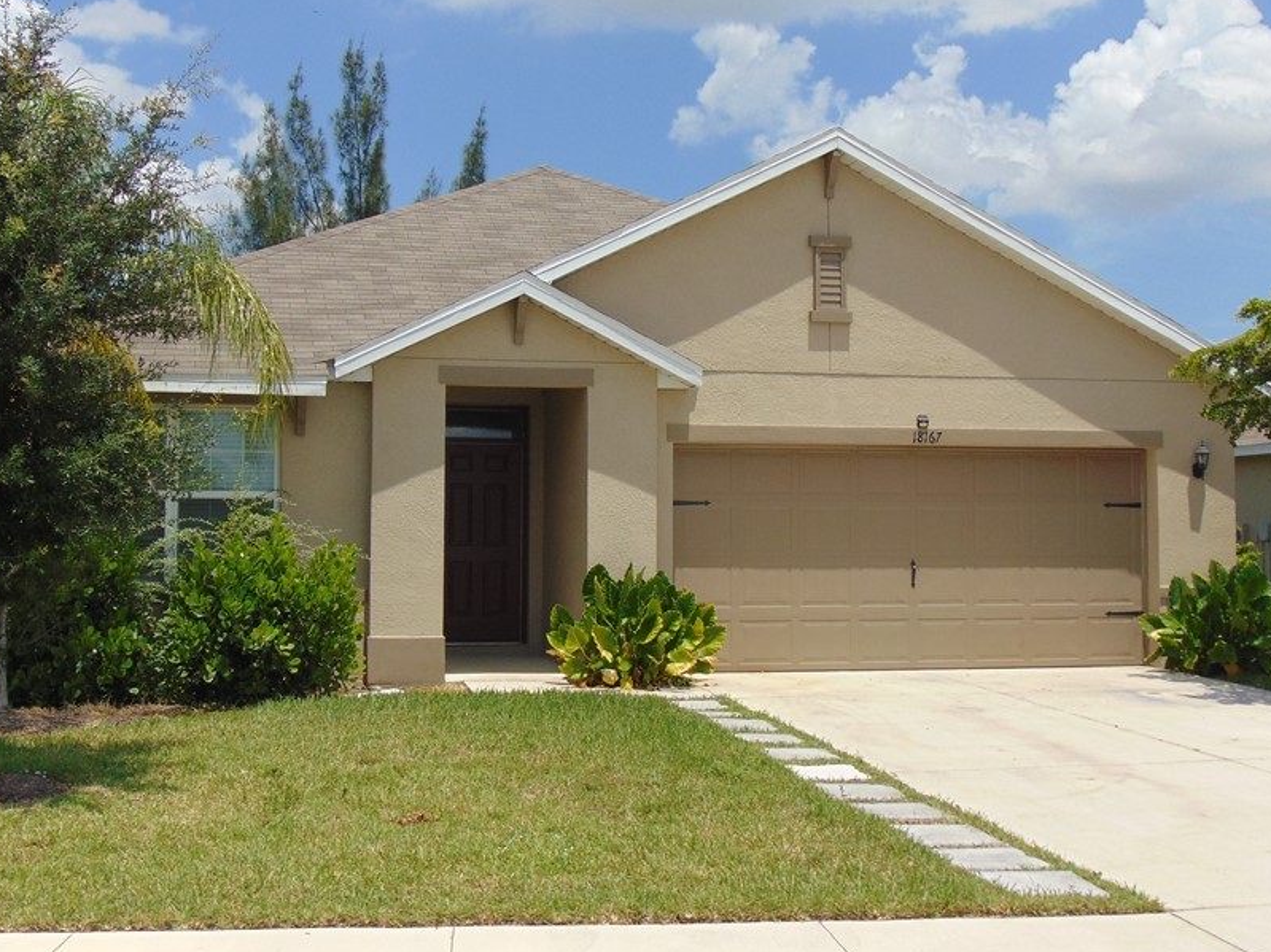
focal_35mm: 50
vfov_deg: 29.1
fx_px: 1836
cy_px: 424
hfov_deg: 38.2
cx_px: 617
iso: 80
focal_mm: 6.9
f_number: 8.5
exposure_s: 1/320
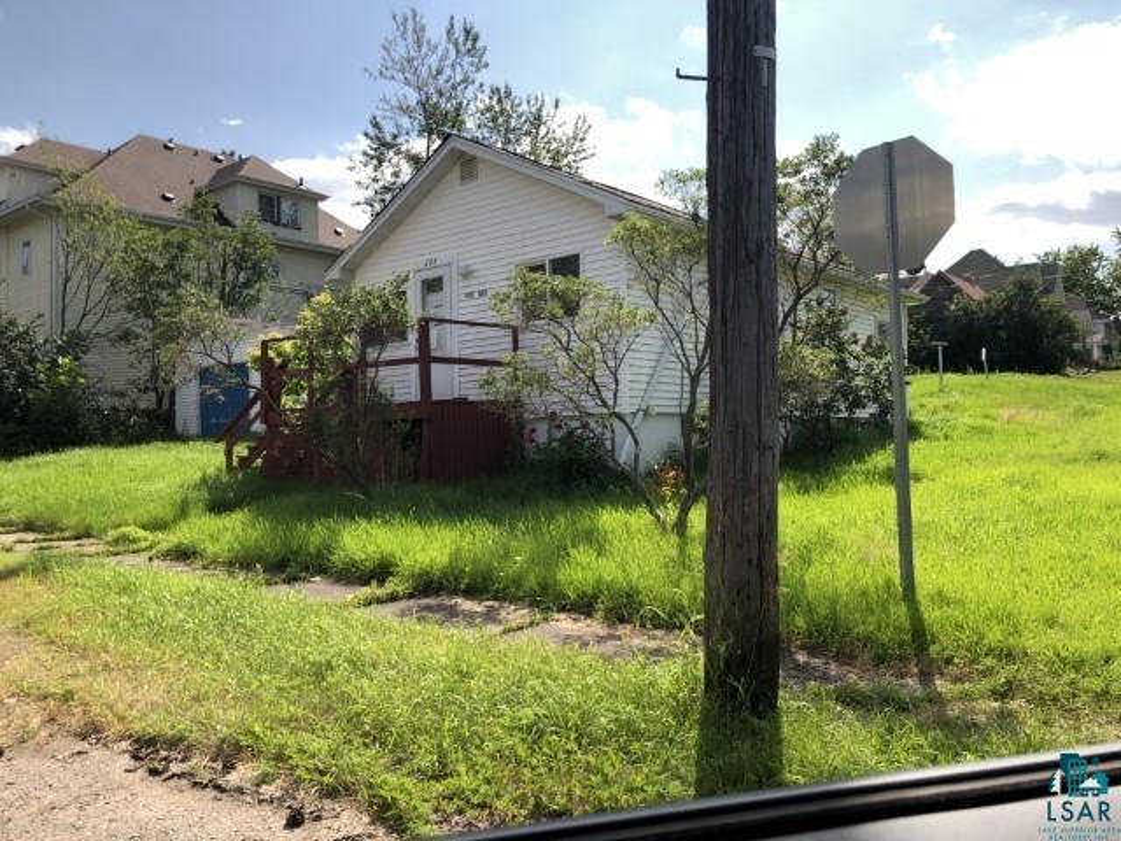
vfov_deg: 49.7
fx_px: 907
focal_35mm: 28
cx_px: 560
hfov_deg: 63.4
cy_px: 420
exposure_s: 1/1517
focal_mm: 3.99
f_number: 1.8
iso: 20
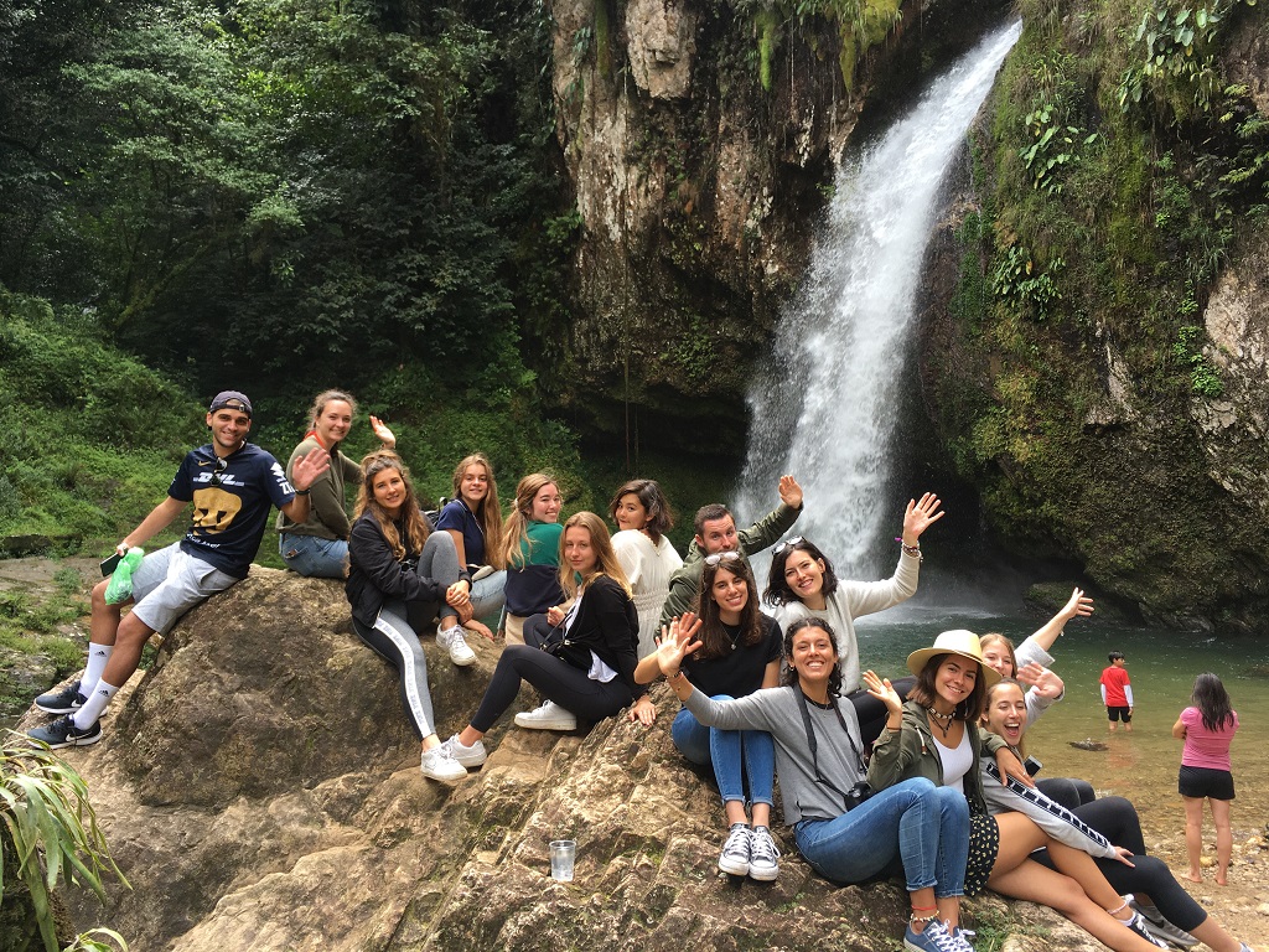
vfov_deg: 48.2
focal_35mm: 29
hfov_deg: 61.7
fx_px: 1063
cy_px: 476
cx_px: 634
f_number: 2.2
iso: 25
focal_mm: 4.15
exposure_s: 1/172
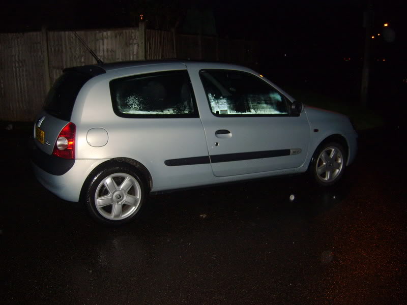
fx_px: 412
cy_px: 152
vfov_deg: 40.7
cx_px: 204
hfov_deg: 52.6
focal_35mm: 35
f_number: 2.8
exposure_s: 1/45
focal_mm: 5.8
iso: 192
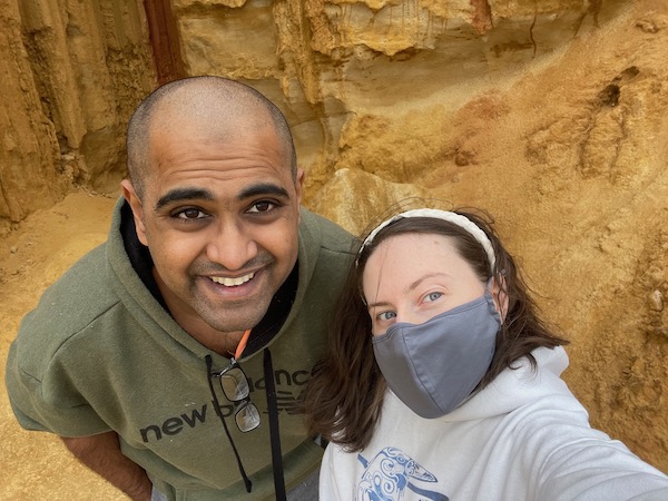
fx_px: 444
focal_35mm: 23
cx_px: 334
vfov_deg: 58.9
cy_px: 250
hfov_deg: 73.9
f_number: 2.2
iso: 32
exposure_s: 1/121
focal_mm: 2.71
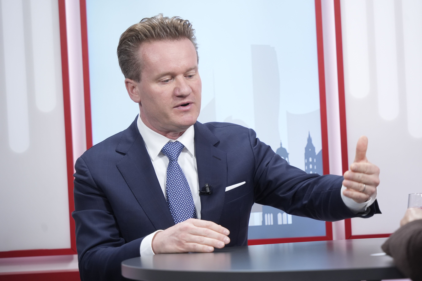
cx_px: 211
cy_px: 140
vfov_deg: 11.1
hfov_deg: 16.5
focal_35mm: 124
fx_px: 1453
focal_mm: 124
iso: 1600
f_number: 5
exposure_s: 1/200
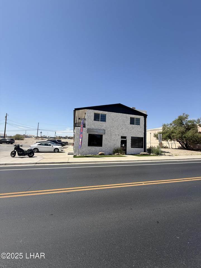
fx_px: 108
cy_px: 134
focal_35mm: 14
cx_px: 100
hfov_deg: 85.7
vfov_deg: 102.1
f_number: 2.2
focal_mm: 2.22
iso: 50
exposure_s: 1/2024
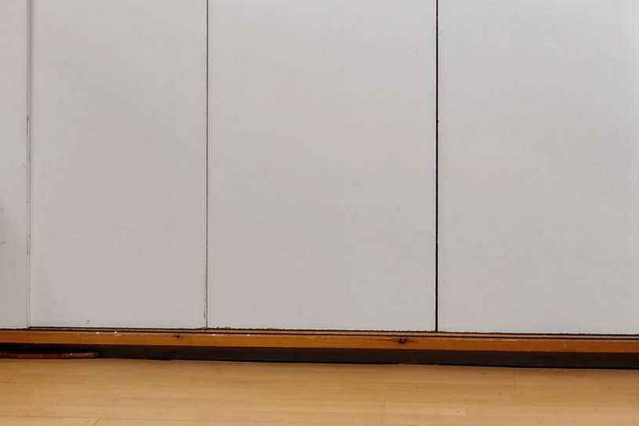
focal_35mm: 55
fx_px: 976
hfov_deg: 35.7
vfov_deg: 22.5
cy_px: -95
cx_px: 448
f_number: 8
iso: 200
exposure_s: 1/2.5
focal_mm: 10
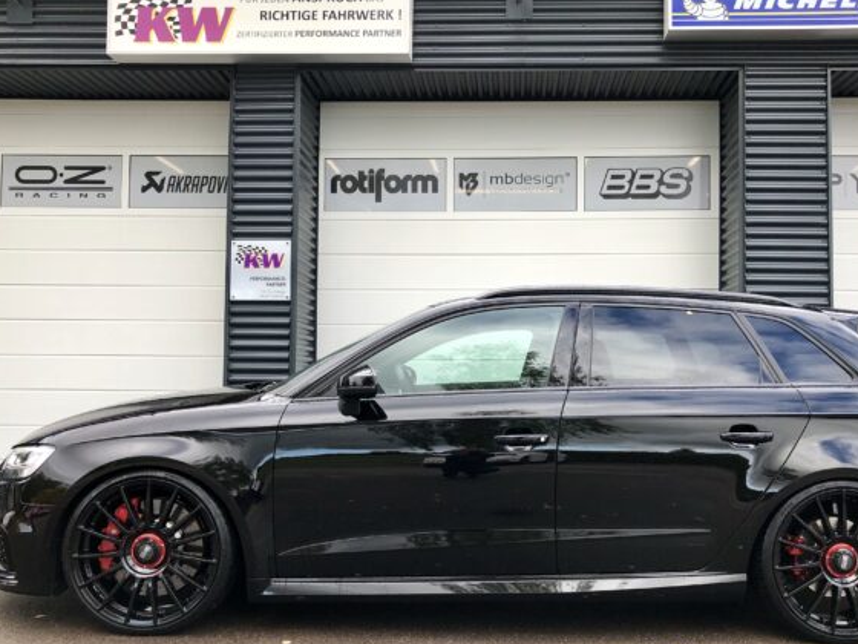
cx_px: 481
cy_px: 350
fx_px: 868
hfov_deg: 52.5
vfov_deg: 40.7
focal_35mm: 35
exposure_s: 1/403
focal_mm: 3.99
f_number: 1.8
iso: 20
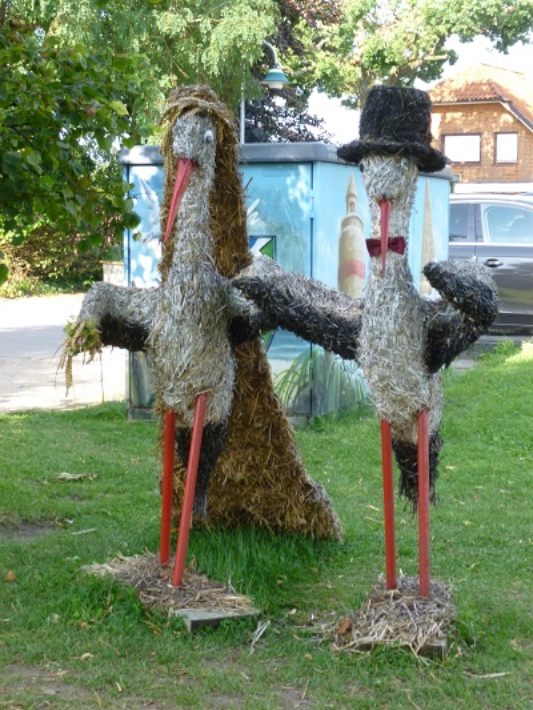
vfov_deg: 26.7
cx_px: 266
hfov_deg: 20.2
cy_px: 355
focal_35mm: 73
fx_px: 1498
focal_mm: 13.2
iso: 250
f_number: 4.7
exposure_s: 1/160
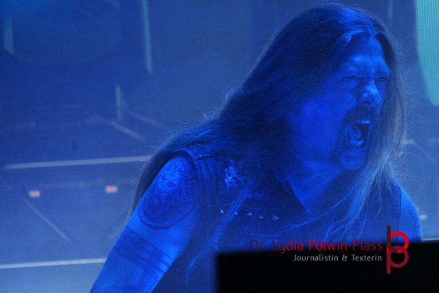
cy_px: 146
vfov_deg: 3.6
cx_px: 220
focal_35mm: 382
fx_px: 4664
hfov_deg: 5.4
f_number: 6.3
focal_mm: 255
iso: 2500
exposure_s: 1/400
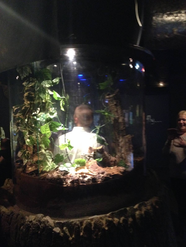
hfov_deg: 42.9
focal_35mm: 33
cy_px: 124
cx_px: 93
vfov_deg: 55.4
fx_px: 236
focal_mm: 4.12
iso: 640
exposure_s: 1/17
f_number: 2.4
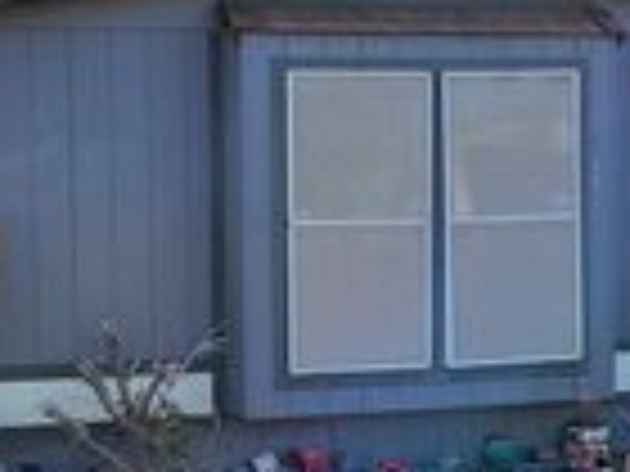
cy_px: 366
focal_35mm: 93
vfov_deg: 15.8
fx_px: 1693
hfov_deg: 20.8
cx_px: 104
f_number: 1.8
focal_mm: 5.4
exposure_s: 1/2169
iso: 40
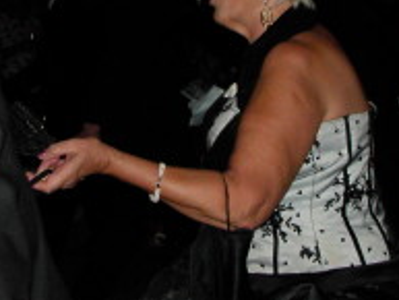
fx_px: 1234
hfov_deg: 18.4
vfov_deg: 13.7
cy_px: 8
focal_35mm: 107
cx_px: 163
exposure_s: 1/51
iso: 200
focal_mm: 6.6
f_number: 2.8
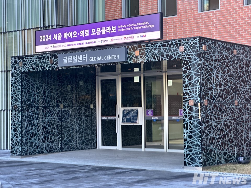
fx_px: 558
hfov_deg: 25.3
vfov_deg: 19.1
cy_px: 94
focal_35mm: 77
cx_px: 126
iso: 80
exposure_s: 1/99
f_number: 2.8
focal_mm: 9
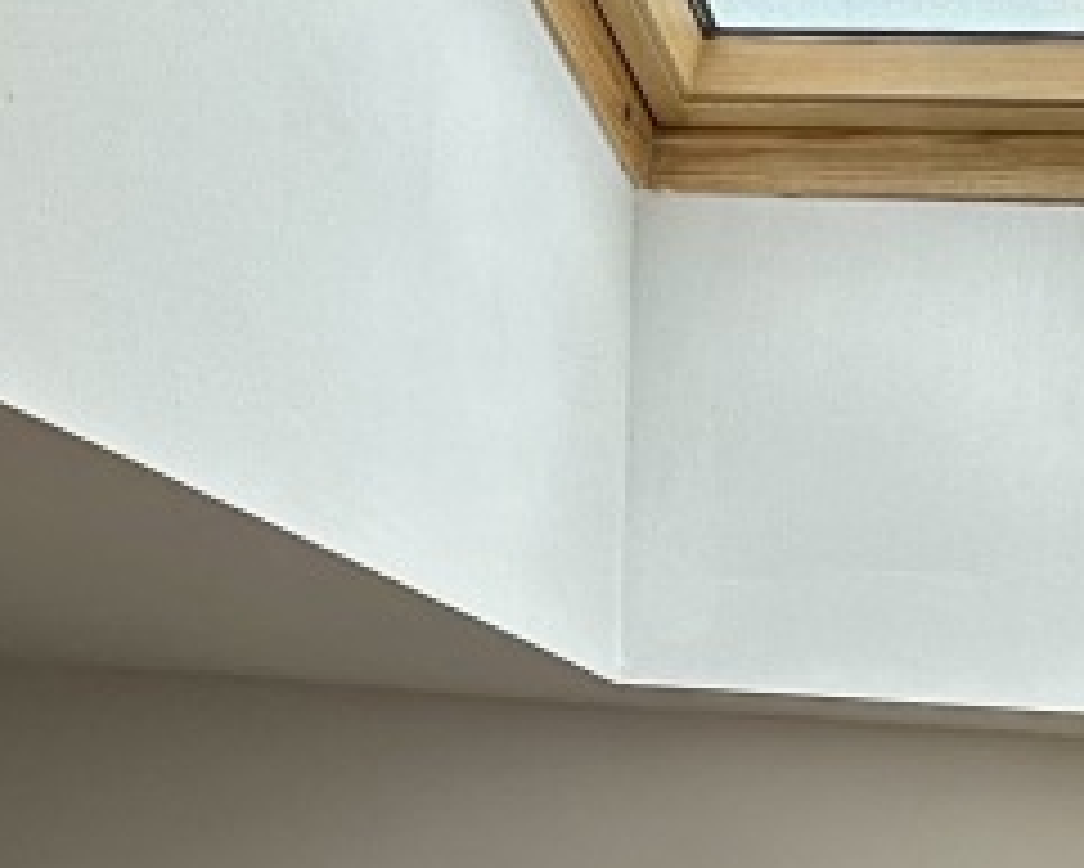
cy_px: 992
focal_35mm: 85
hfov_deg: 22.2
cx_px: 873
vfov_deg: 17.4
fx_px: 2728
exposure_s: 1/744
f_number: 2.2
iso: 40
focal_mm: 2.22
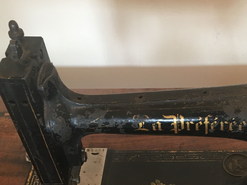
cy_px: 169
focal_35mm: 56
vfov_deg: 25.3
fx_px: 400
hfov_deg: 33.7
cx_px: 185
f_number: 2.2
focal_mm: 4.15
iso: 125
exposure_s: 1/33
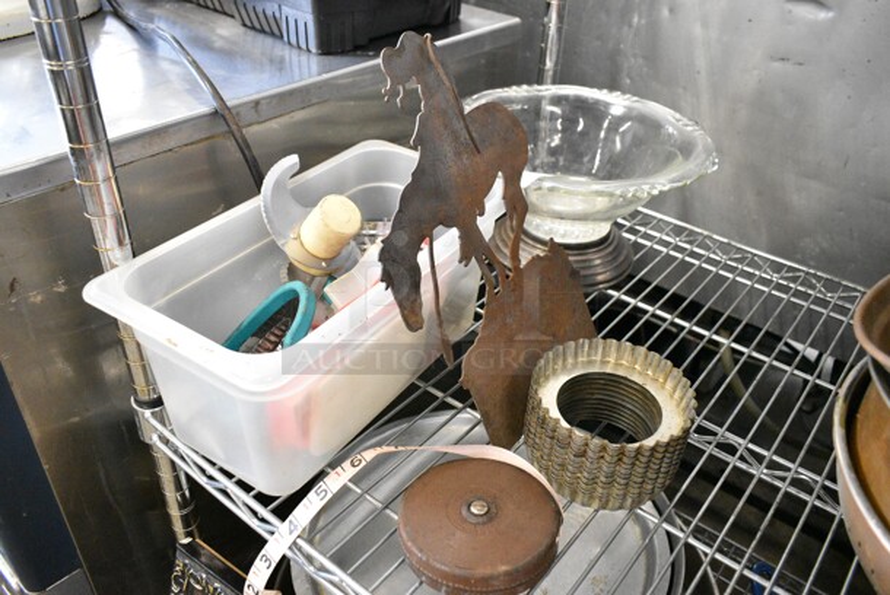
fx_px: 742
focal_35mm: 30
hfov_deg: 61.9
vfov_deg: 43.7
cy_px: 298
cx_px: 445
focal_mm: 20
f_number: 4.5
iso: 6400
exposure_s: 1/80
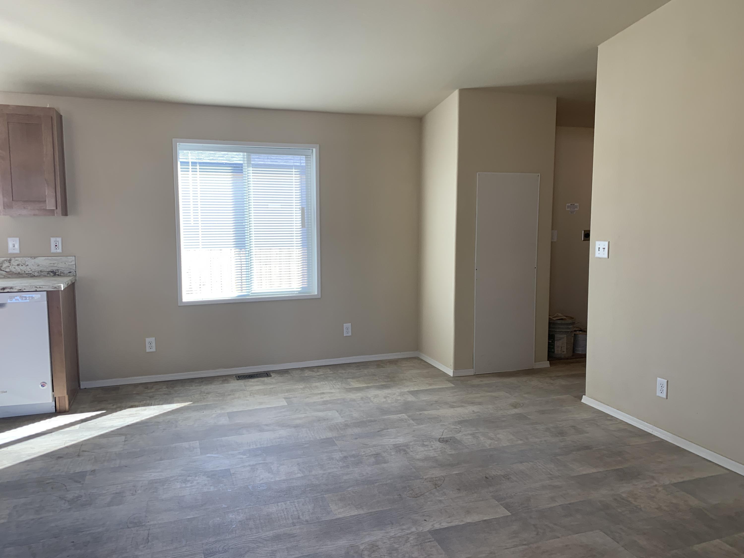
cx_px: 372
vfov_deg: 53.1
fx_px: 559
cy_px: 279
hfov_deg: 67.3
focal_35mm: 26
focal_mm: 4.25
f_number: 1.8
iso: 50
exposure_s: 1/120
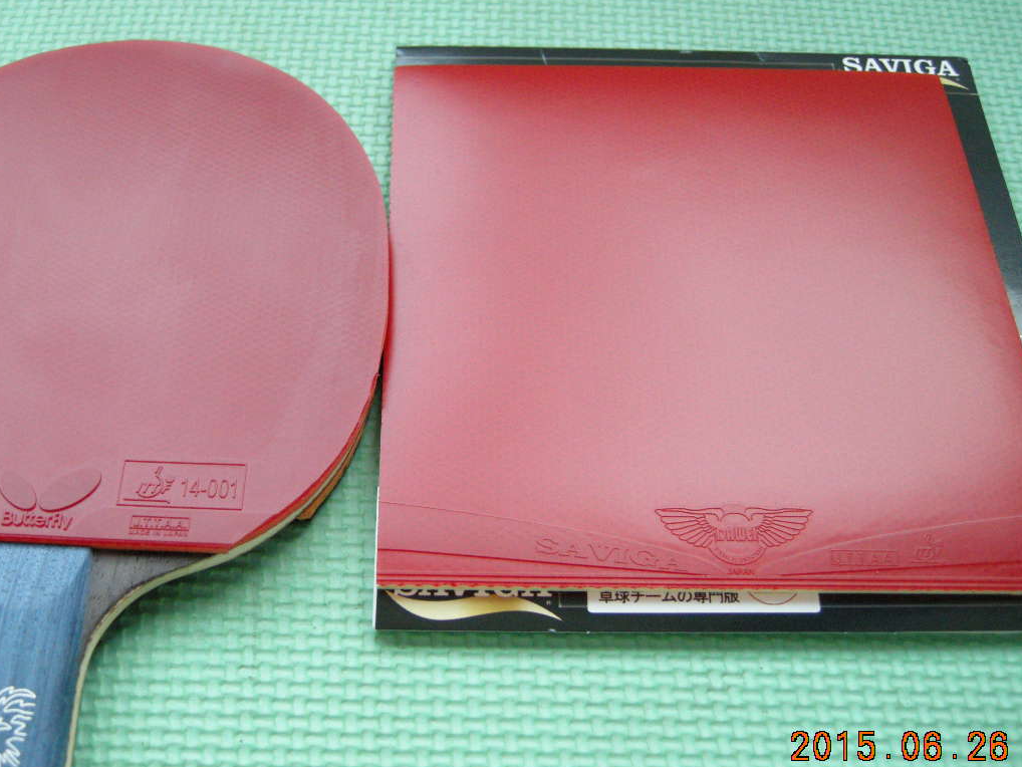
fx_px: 1299
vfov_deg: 32.9
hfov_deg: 42.8
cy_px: 364
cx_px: 422
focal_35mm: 44
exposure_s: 1/62.4
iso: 361
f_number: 2.7
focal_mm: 7.5
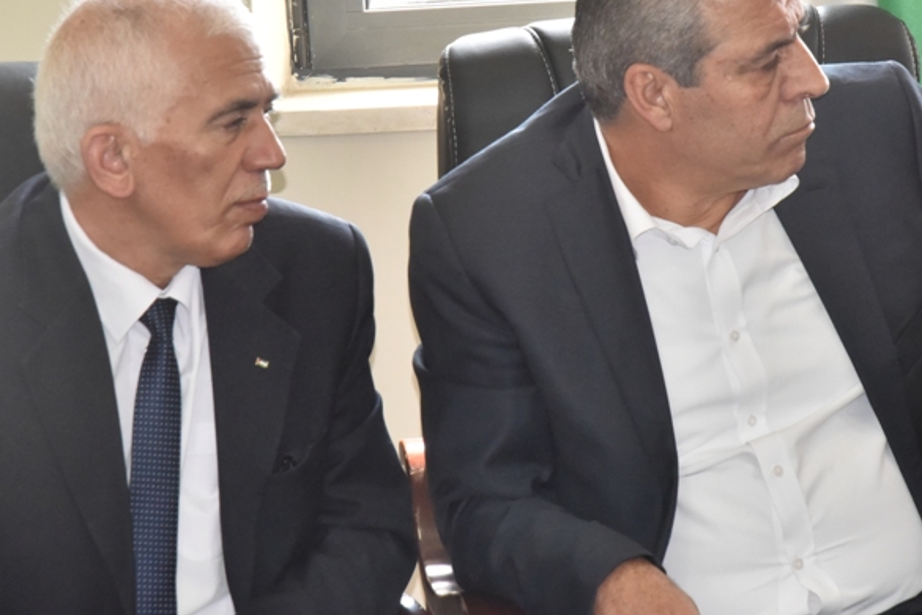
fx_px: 5378
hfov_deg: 9.8
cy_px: 155
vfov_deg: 6.5
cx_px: 514
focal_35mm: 210
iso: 3200
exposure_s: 1/250
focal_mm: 120
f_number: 11
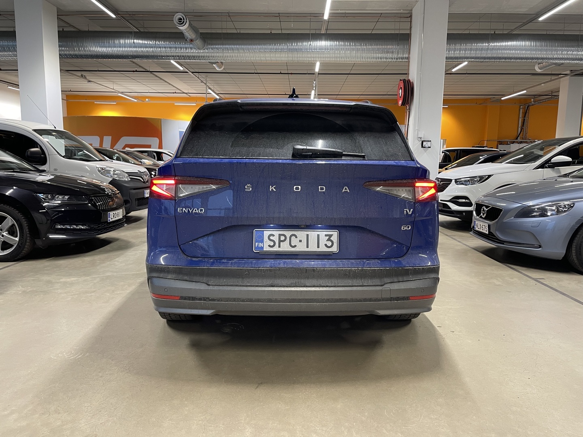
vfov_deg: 53.1
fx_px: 438
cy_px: 218
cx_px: 292
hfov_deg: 67.3
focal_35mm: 26
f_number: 1.6
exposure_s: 1/52
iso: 100
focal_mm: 4.2
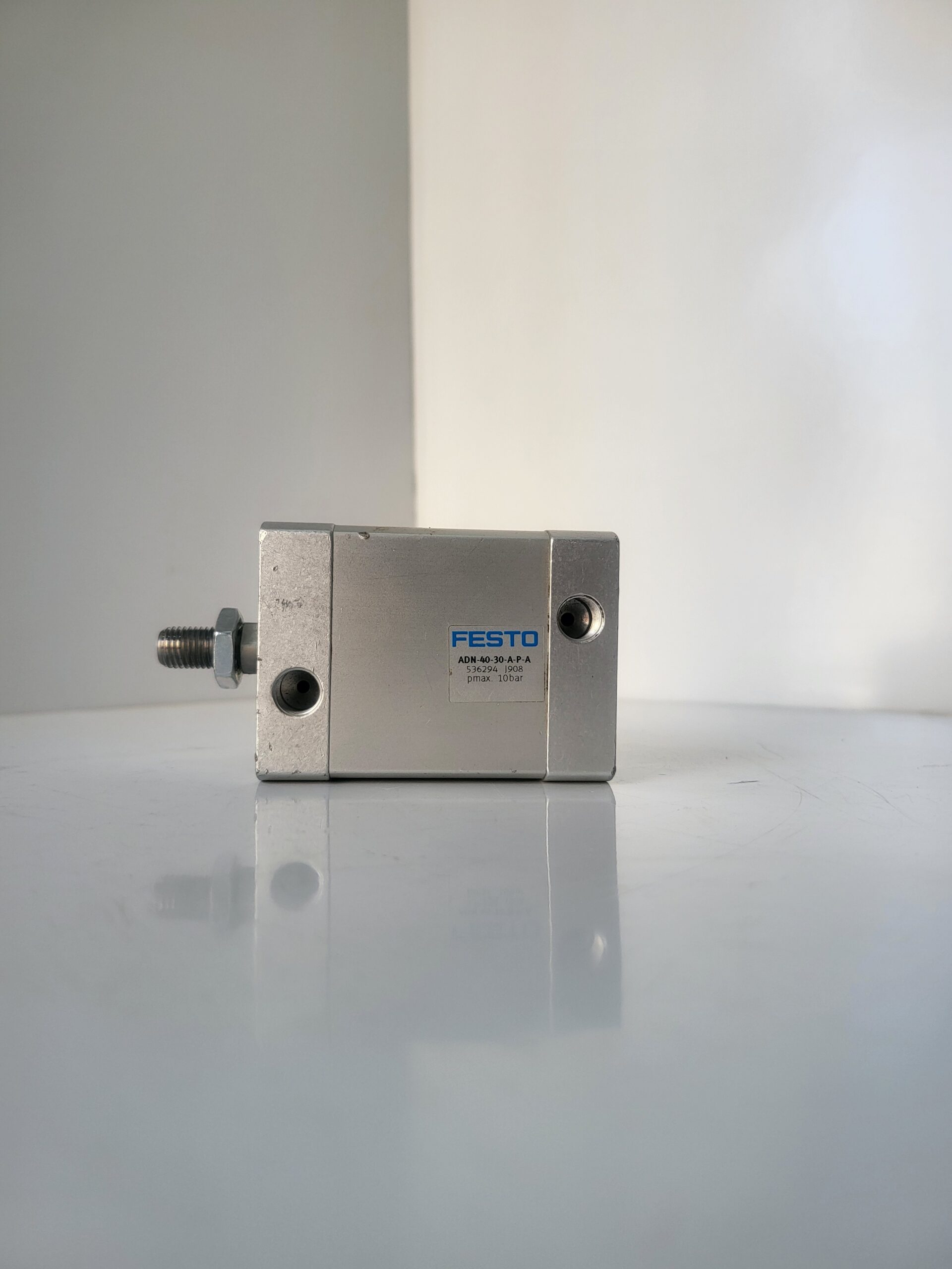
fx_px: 880
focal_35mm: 24
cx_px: 476
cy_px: 634
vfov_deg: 71.6
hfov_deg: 56.8
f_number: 1.8
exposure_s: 1/172
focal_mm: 5
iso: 40
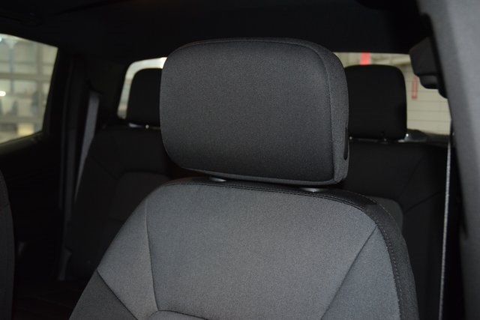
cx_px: 240
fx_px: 500
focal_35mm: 38
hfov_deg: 51.3
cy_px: 160
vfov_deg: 35.5
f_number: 3.8
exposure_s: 1/50
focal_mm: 25
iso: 1800
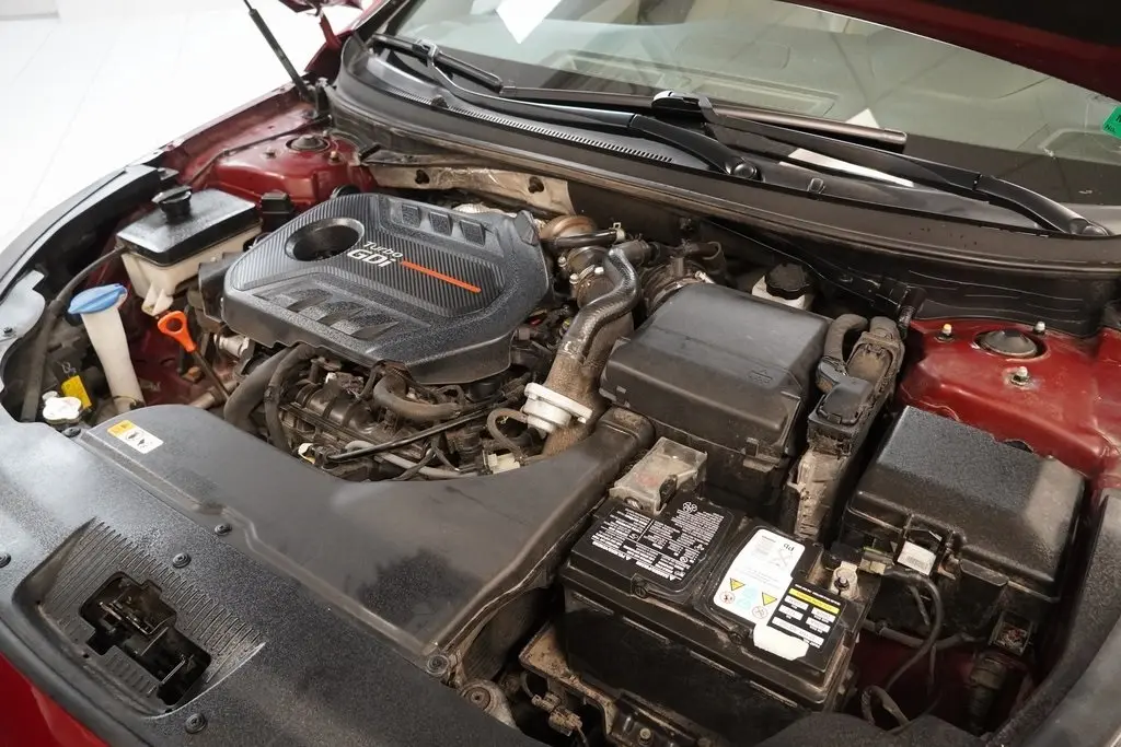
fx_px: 841
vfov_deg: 47.9
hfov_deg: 67.4
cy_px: 374
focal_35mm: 27
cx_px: 560
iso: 4000
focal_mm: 18
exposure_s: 1/30
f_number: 3.5
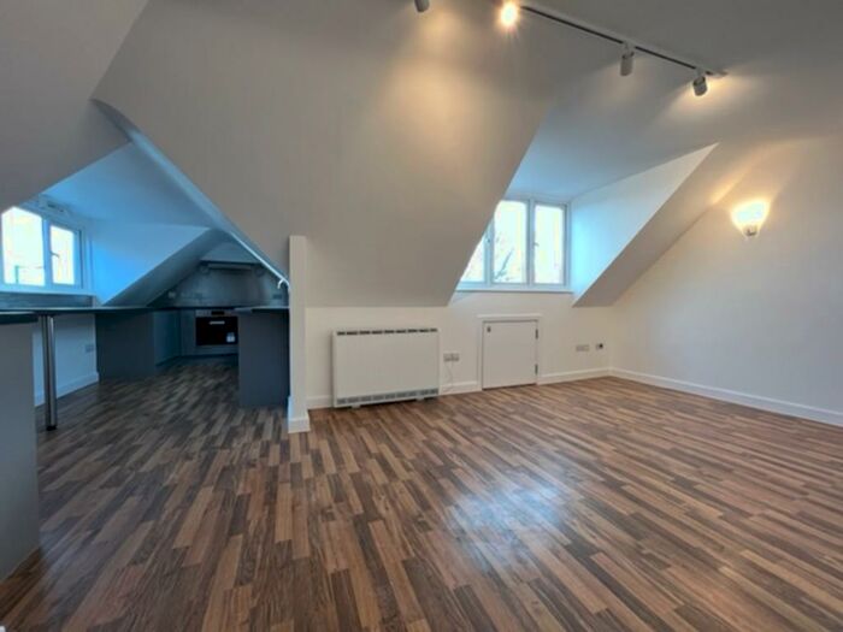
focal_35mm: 13
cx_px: 422
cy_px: 316
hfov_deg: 106.2
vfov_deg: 89.9
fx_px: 317
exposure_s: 1/50
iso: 125
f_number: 1.8
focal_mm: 1.57
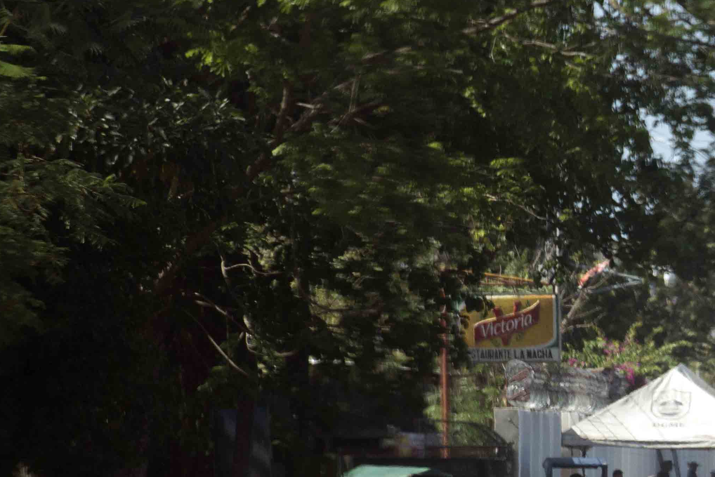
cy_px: 359
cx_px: 917
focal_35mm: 591
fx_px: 11741
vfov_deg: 2.3
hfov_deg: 3.5
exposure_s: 1/1600
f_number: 8
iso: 800
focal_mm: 200
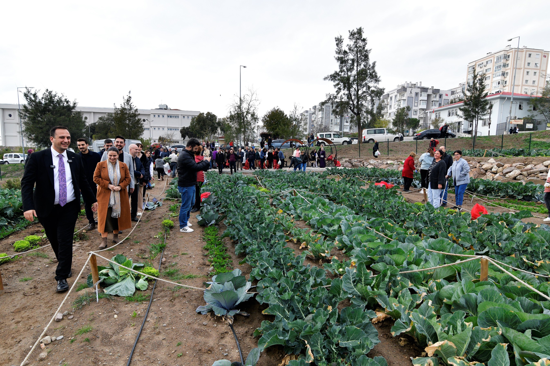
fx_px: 244
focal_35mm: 16
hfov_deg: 96.7
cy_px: 183
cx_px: 275
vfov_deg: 73.7
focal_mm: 16
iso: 400
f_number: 6.3
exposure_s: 1/500
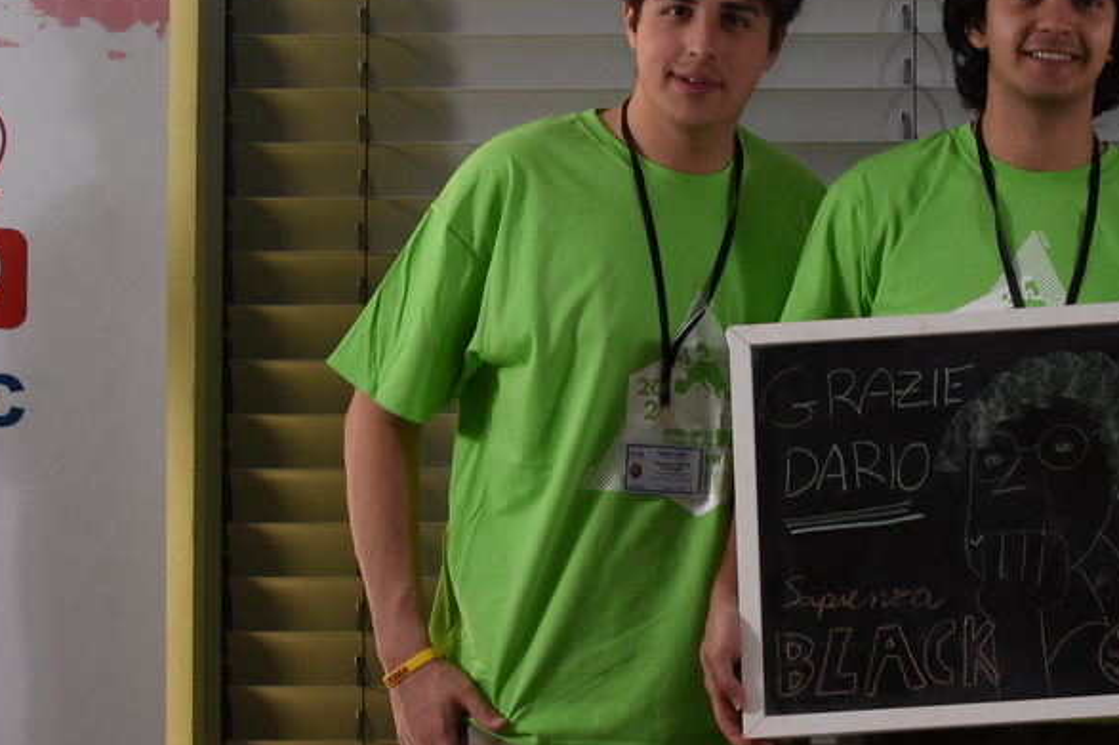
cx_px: 1163
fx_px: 3356
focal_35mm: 108
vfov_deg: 12.7
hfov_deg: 18.4
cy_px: 383
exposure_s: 1/80
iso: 400
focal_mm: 22
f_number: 5
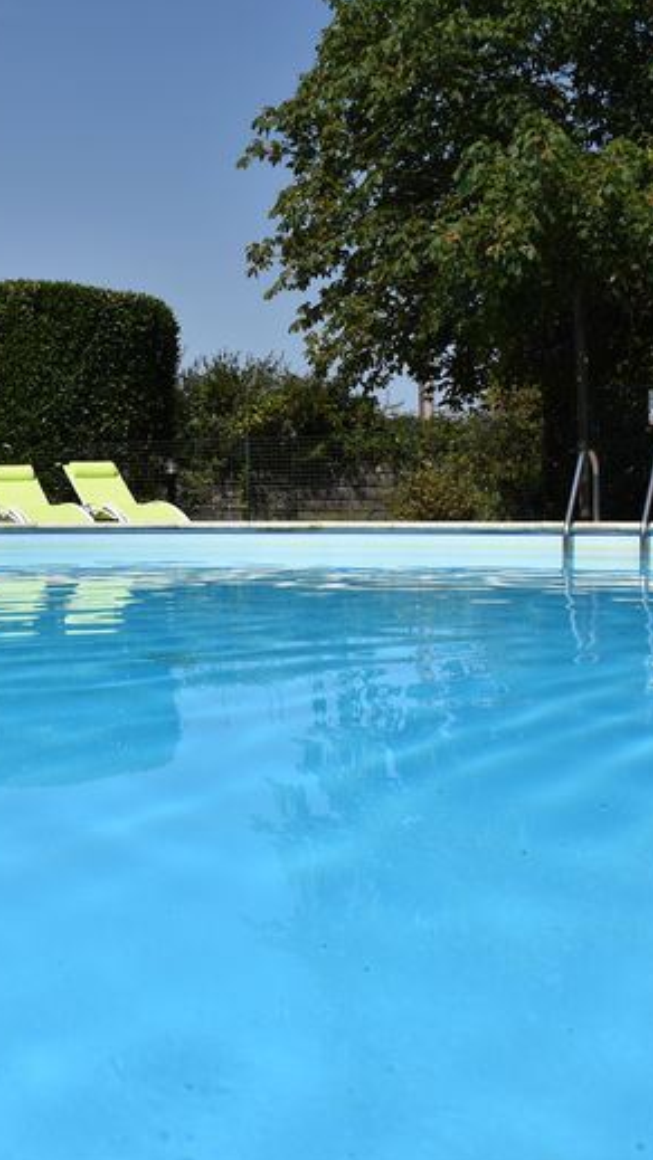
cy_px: 579
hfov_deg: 26.8
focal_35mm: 43
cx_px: 64
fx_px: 1323
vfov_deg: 47.4
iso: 200
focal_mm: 18
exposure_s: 1/800
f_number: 10
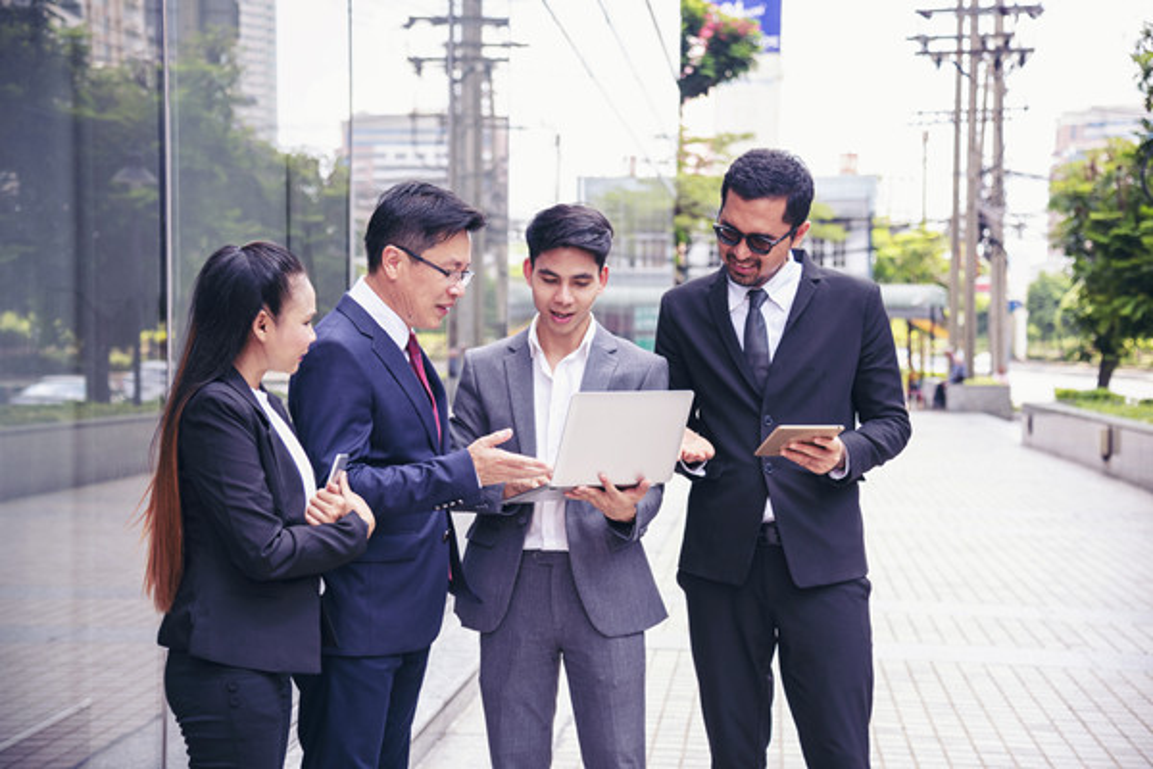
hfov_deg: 34.5
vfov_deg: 23.4
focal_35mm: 58
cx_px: 576
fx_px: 1857
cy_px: 384
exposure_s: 1/320
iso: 400
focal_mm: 58
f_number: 4
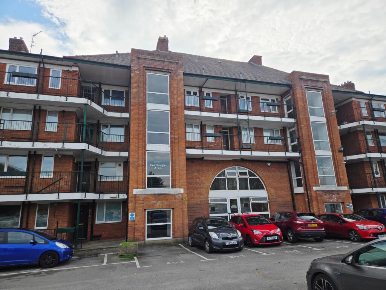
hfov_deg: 73.9
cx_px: 193
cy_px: 145
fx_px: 256
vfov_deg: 58.9
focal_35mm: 23
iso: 25
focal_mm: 5.4
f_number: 1.8
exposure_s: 1/2953
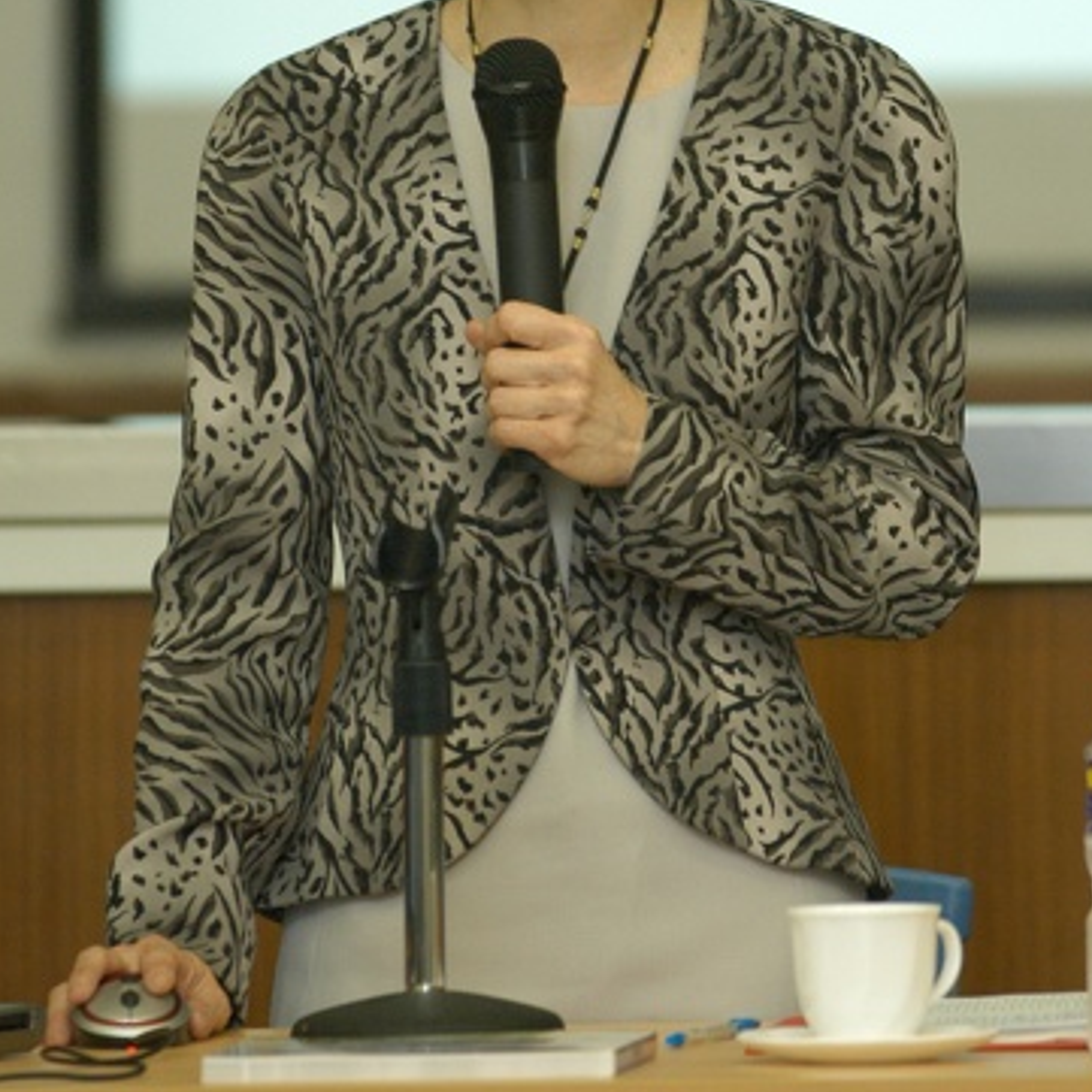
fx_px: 19023
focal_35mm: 533
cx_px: 729
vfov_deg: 3.3
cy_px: 106
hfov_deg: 3.3
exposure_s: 1/125
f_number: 2.8
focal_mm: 200
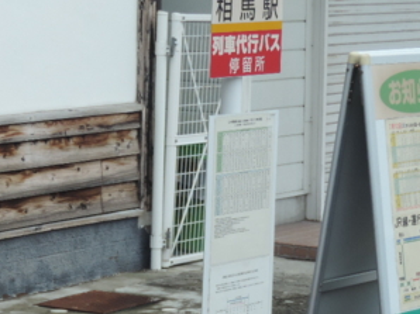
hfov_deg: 10.5
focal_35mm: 188
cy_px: 256
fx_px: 2279
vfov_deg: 7.9
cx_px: 192
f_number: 3.9
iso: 80
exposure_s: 1/80
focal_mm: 12.4
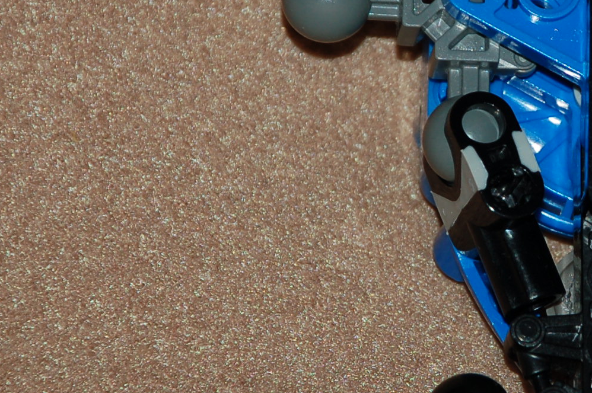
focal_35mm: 611
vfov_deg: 2.2
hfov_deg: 3.4
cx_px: 590
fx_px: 10028
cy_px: 169
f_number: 5.6
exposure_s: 1/125
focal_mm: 135
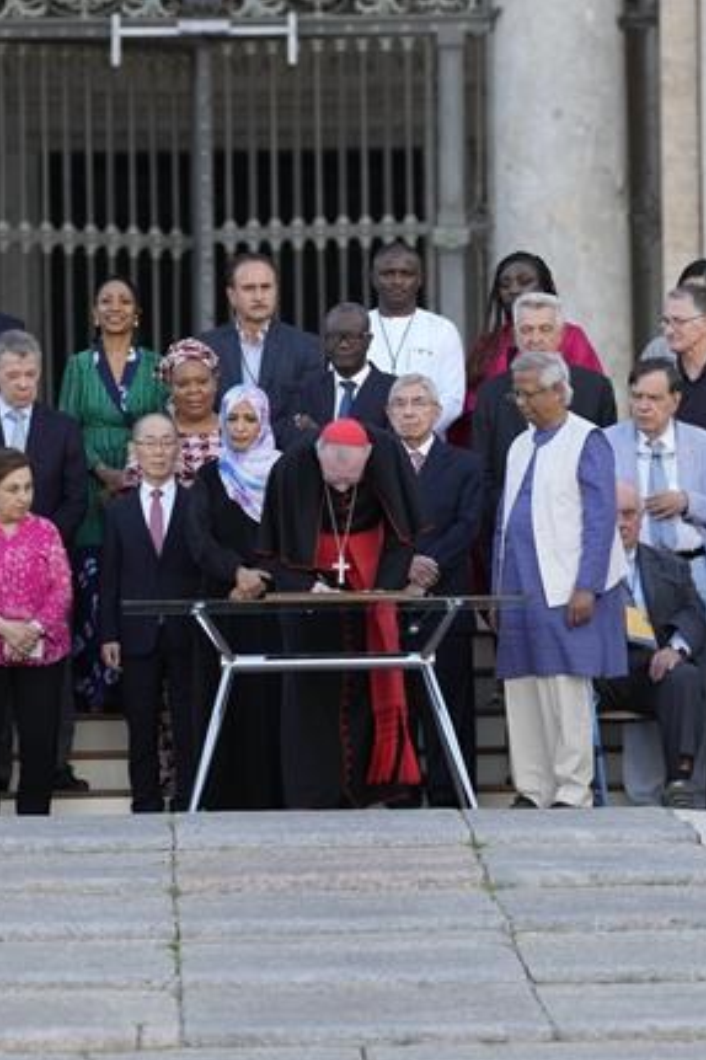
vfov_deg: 5.9
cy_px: 530
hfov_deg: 3.9
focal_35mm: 350
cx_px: 391
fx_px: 10303
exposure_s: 1/1250
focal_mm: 232
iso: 1600
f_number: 5.6
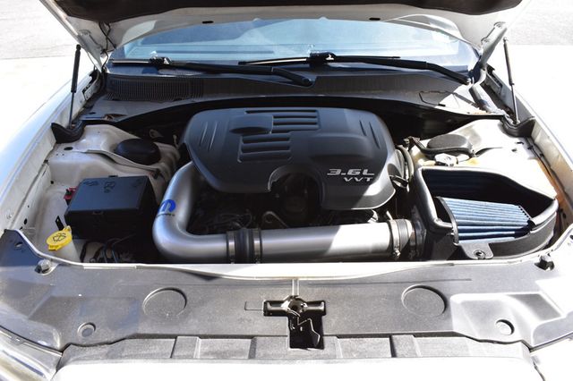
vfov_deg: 43.6
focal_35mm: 30
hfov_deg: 62.0
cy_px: 190
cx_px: 286
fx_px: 477
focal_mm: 20
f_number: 9
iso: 400
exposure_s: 1/160
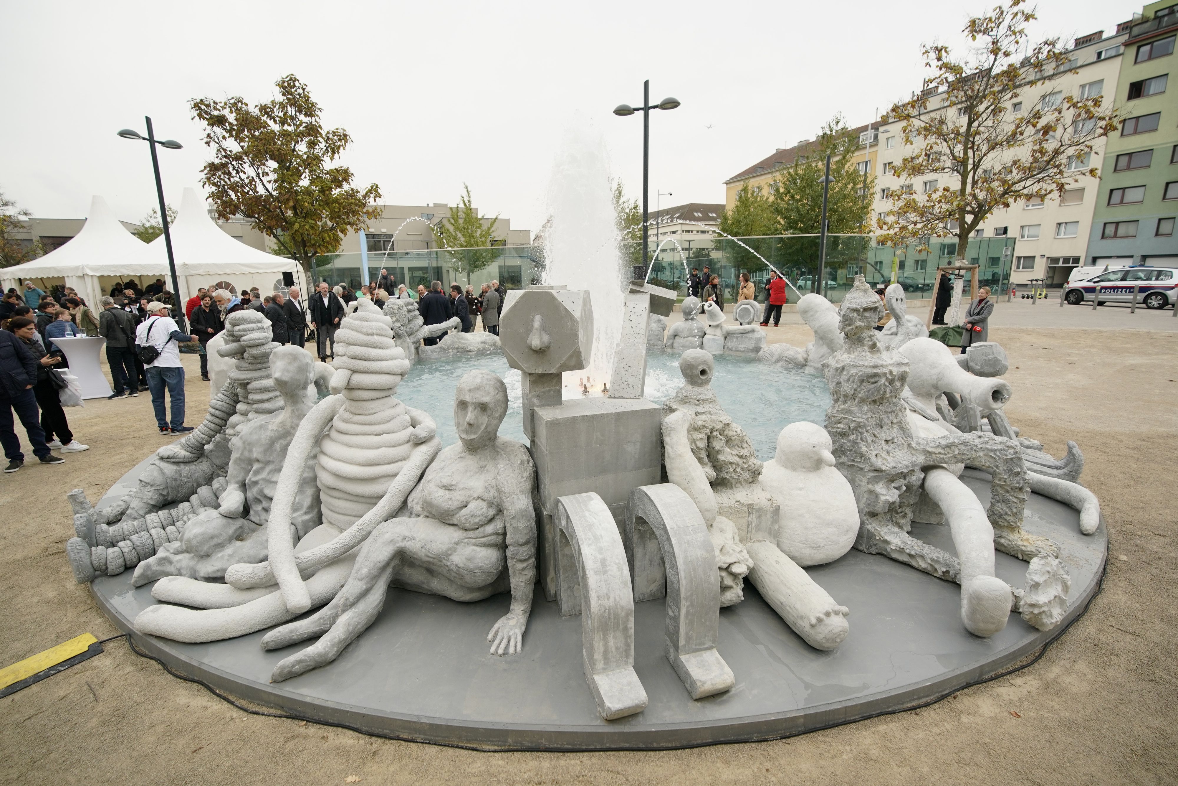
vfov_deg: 73.7
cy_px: 393
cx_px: 589
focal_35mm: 16
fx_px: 524
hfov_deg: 96.7
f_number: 5.6
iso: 500
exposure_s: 1/400
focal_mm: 16
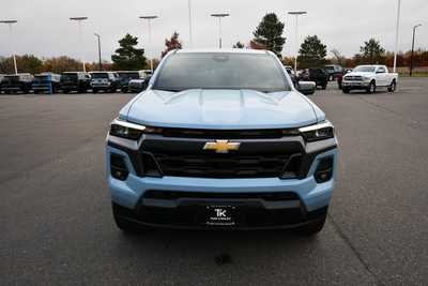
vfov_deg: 43.6
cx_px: 214
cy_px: 143
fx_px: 357
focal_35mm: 30
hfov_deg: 61.9
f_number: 5.6
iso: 220
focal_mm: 20
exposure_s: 1/250
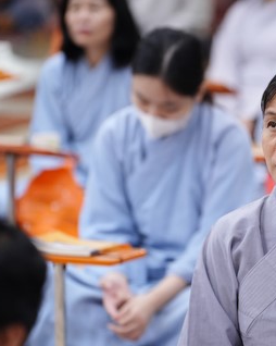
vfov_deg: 7.6
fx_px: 2586
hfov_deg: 6.1
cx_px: 268
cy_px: 233
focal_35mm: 253
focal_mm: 132
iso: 2500
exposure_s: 1/80
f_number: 2.8
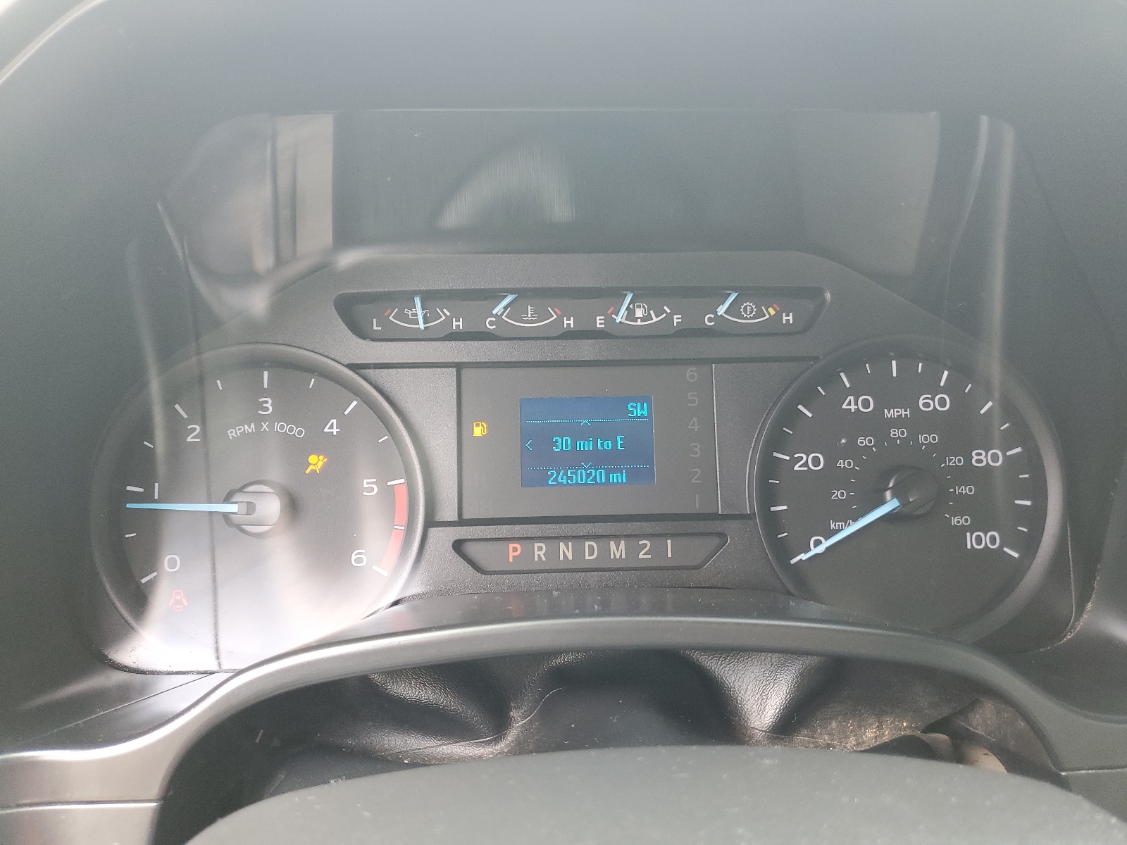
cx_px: 564
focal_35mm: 26
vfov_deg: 53.1
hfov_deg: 67.3
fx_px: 846
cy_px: 422
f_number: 1.5
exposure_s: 1/60.2
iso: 115
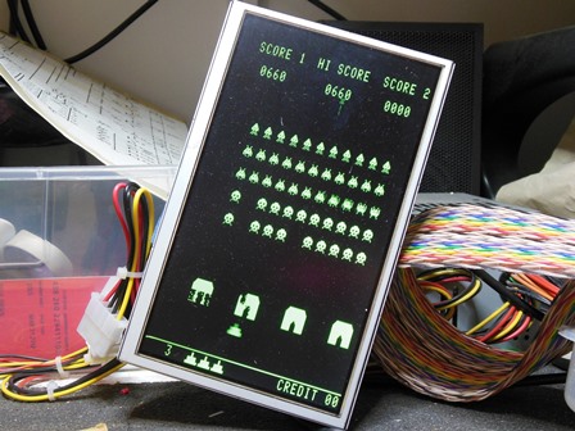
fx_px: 714
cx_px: 288
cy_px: 216
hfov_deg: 43.9
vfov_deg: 33.6
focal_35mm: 43
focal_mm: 7.7
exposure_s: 1/15
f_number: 3.8
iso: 400
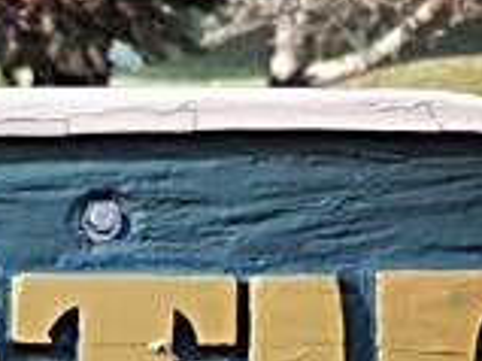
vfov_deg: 1.6
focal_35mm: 932
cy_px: 634
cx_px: -867
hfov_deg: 2.1
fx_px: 12968
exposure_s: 1/125
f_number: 4.4
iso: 90
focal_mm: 25.8
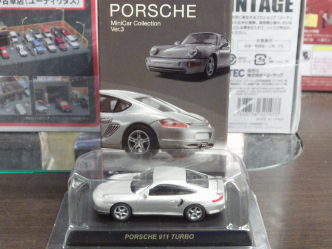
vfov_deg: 24.8
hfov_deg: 32.7
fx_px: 566
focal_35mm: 59
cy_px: 124
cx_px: 166
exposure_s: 1/25
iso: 1250
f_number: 4
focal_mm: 10.7
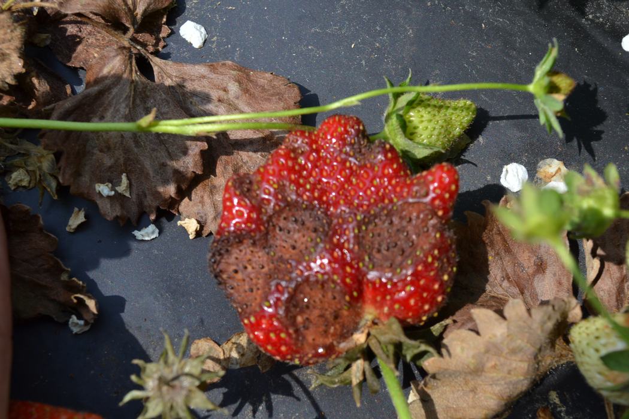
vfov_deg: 26.5
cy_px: 210
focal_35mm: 51
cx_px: 314
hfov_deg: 38.9
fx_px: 891
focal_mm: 34
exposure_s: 1/200
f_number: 7.1
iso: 100
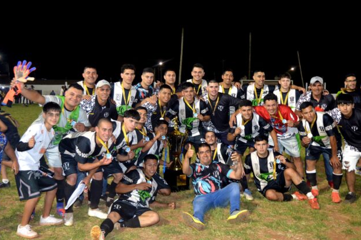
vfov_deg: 31.4
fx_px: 427
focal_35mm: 43
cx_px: 180
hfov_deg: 45.8
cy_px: 127
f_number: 3.8
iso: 1250
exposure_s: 1/60
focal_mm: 23
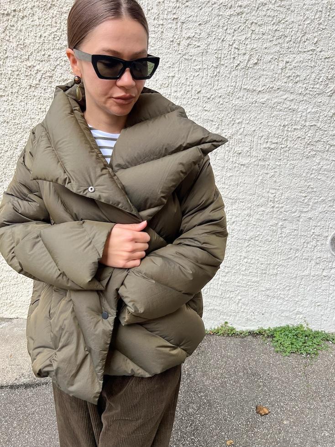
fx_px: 336
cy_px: 224
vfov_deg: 67.3
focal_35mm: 26
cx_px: 168
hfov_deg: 53.1
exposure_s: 1/687
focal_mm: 5.7
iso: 50
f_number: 1.5
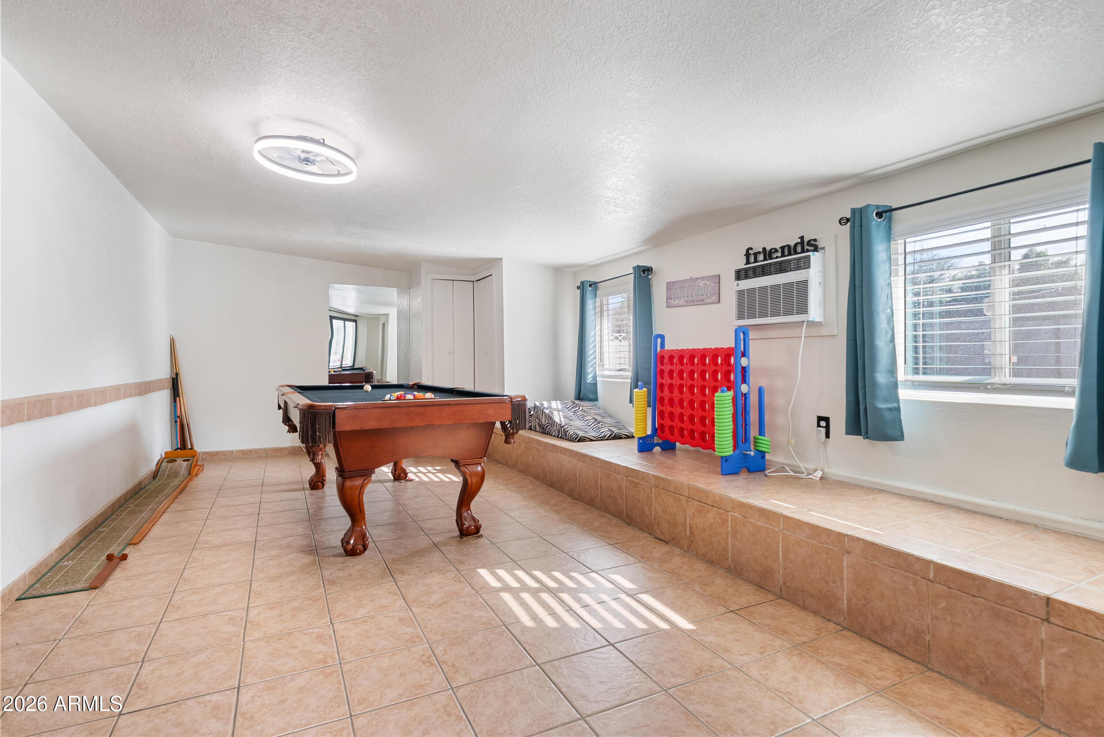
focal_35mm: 17
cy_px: 368
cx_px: 552
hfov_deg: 93.2
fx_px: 522
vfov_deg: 70.5
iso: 160
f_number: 8
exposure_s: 1/2.5
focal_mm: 17
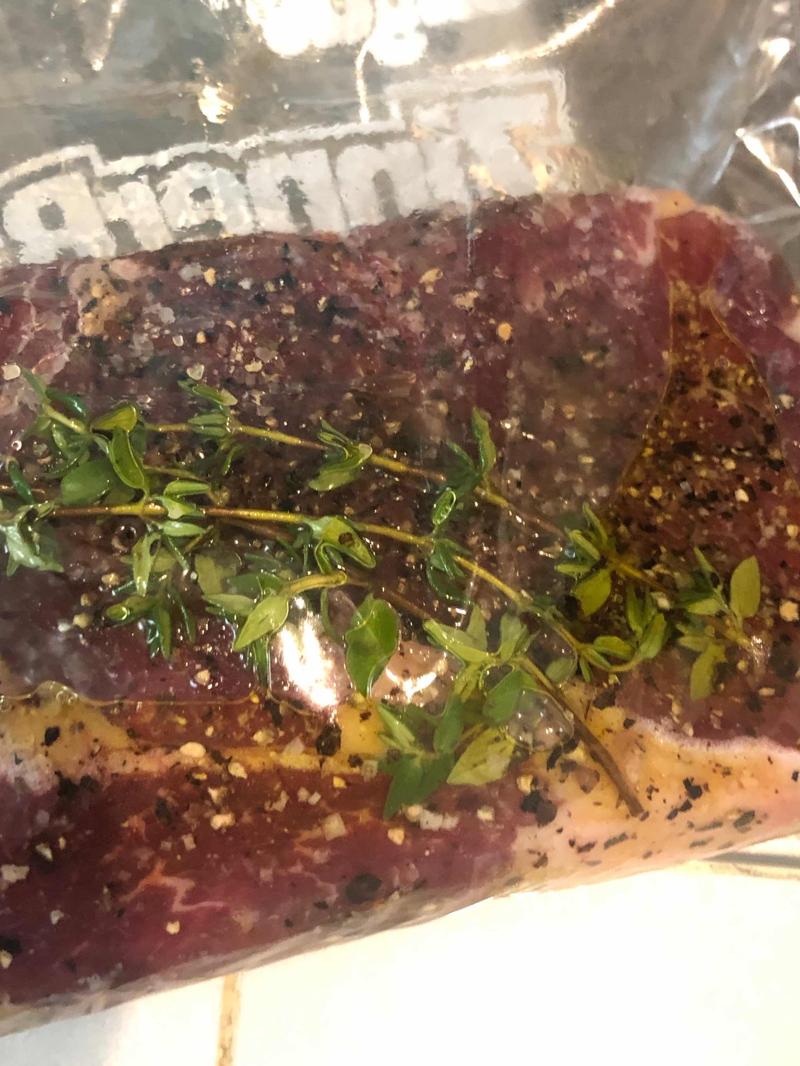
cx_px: 329
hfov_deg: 34.3
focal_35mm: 42
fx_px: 1294
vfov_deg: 44.7
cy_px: 466
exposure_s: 1/5
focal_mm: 4
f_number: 1.8
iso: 80
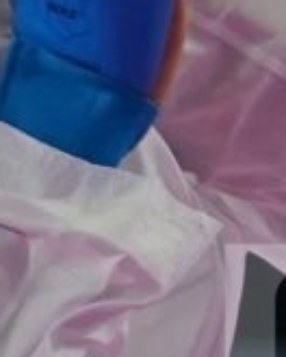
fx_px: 26377
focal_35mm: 2493
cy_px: 441
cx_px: 1161
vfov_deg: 0.8
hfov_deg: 0.6
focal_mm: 162
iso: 1250
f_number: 2.8
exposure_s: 1/1000
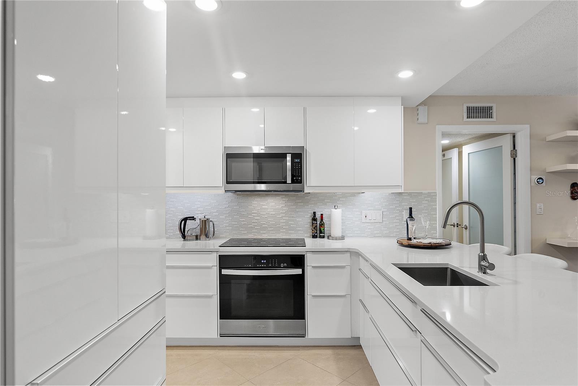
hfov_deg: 85.4
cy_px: 193
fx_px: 313
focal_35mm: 20
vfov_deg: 63.3
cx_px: 289
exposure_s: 1/20
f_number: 5.6
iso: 1600
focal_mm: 19.5
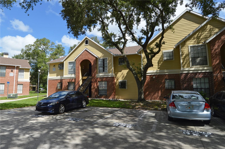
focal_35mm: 20
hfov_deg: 85.5
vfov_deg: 63.1
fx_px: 122
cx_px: 112
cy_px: 74
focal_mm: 13
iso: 100
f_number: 8
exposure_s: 1/250
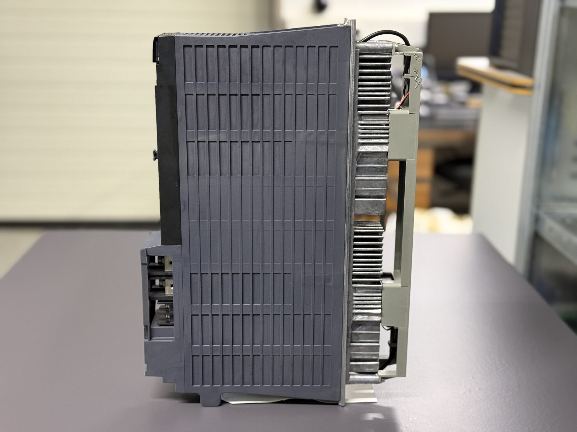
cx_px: 288
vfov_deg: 30.3
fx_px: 800
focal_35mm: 48
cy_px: 216
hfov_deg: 39.7
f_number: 1.78
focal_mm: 6.76
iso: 250
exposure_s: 1/33
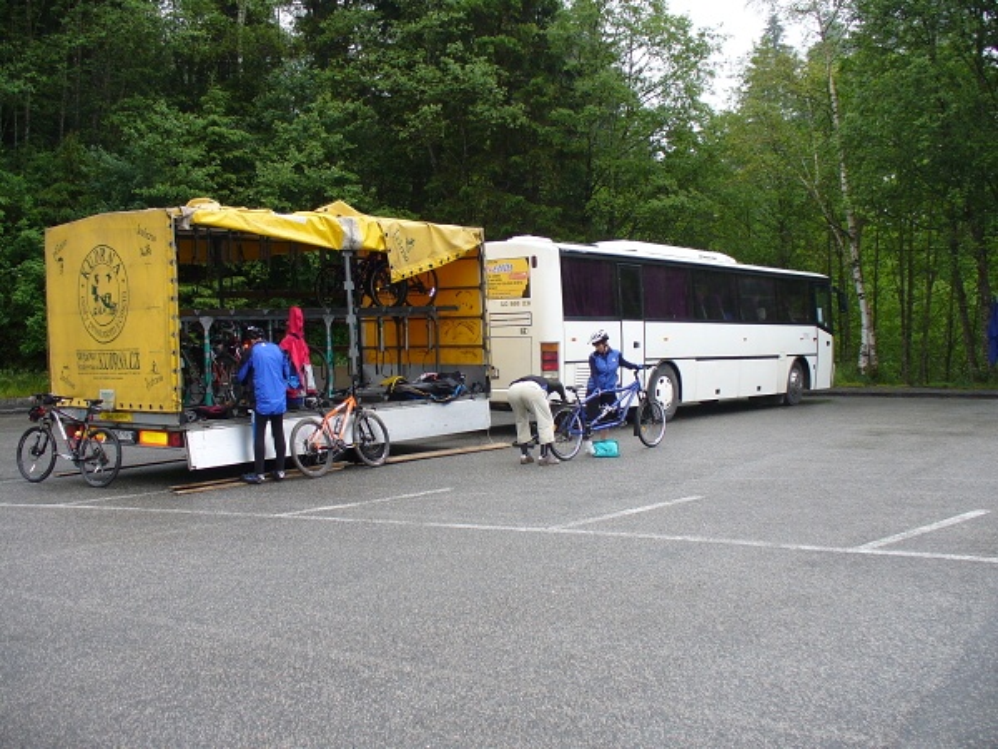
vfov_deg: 38.7
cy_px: 374
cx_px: 499
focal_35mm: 37
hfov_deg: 50.1
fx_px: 1067
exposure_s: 1/125
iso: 80
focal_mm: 6.1
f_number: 2.8
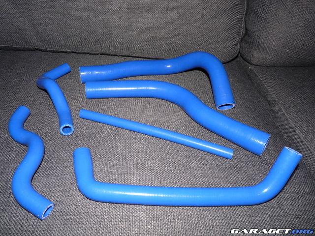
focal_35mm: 27
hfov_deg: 65.3
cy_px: 118
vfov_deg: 51.4
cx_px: 158
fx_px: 246
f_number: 2.8
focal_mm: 4.8
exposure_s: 1/30
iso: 100
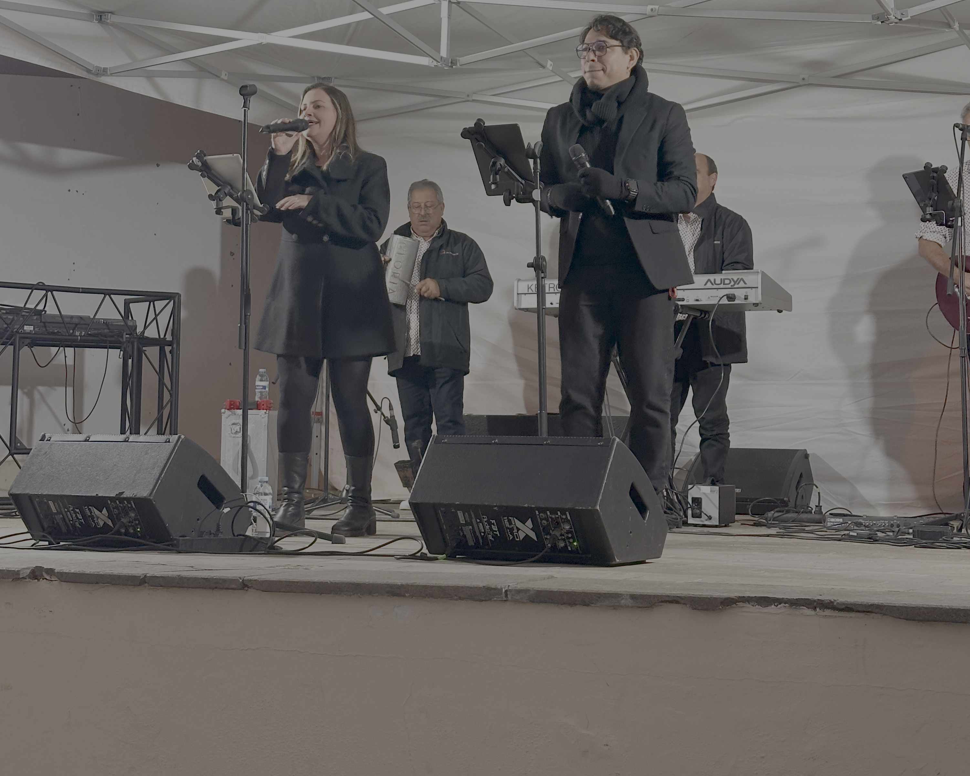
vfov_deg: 24.1
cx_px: 484
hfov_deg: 30.0
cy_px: 243
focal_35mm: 63
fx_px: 1809
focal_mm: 6.86
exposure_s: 1/50
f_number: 1.78
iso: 160
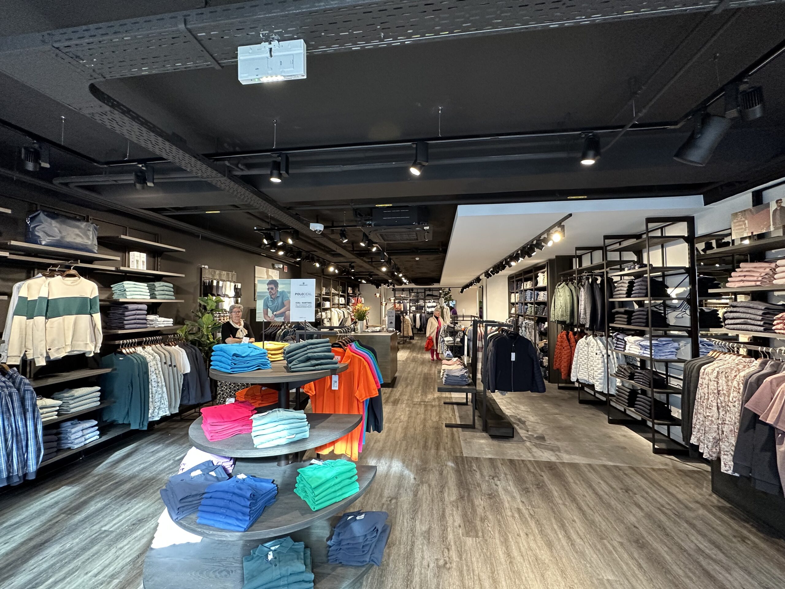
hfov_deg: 102.1
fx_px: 317
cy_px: 294
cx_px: 392
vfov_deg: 85.7
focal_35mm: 14
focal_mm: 2.22
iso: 250
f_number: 2.2
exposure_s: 1/100
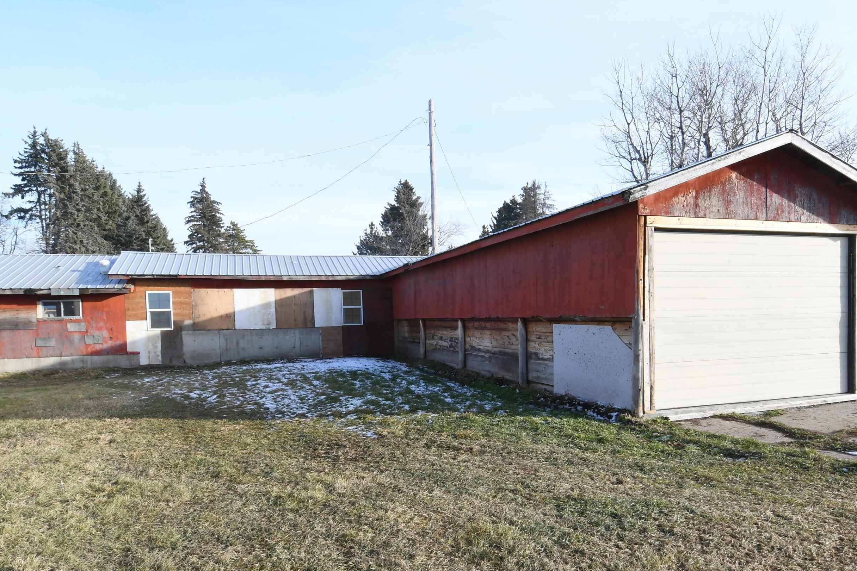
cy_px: 336
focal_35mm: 24
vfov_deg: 52.8
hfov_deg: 73.3
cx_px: 492
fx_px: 571
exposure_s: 1/60
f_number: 14
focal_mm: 13
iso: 200
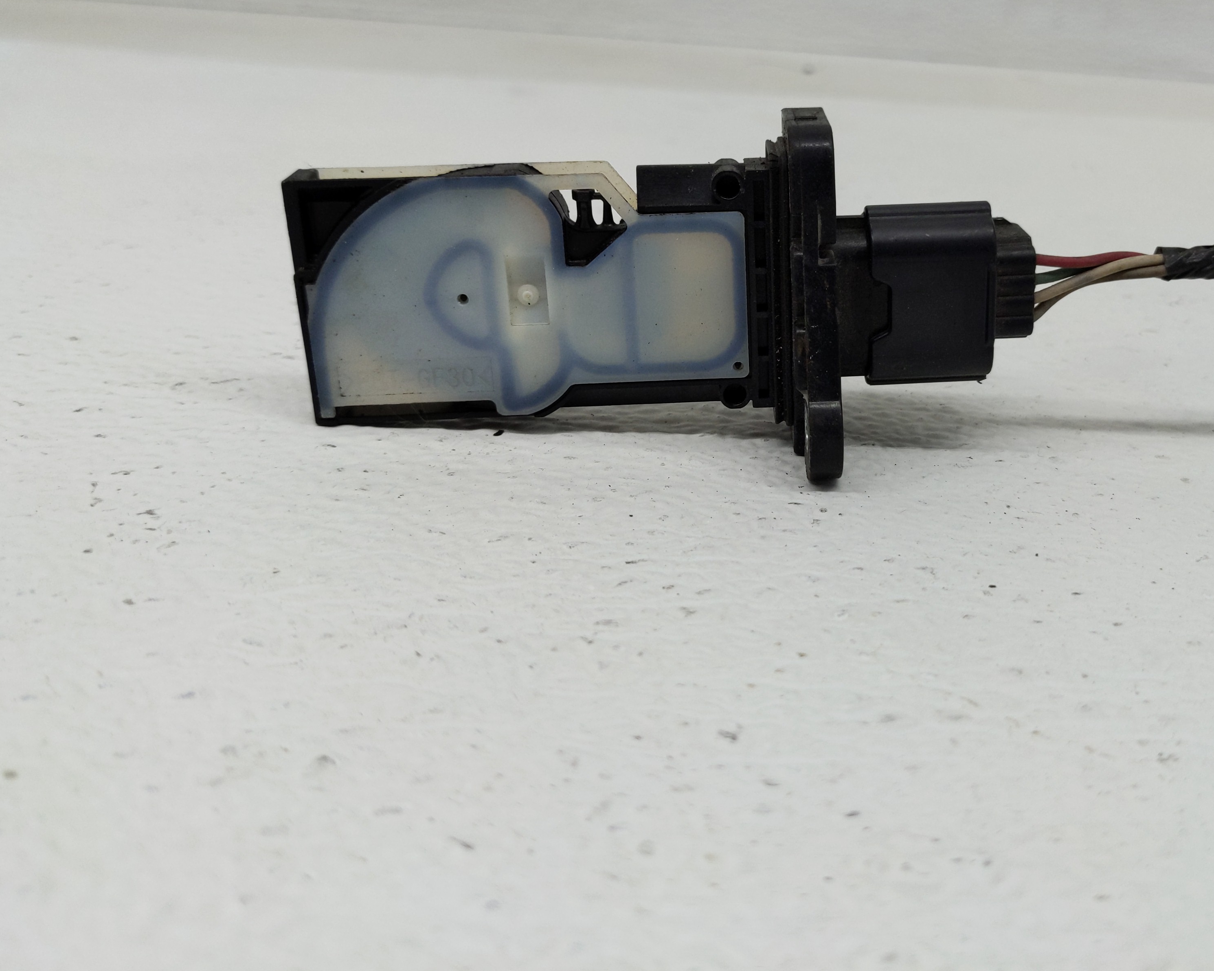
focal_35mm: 33
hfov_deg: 53.3
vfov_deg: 44.1
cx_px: 795
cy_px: 358
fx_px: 1186
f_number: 1.73
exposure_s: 1/120
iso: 70
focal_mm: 4.38
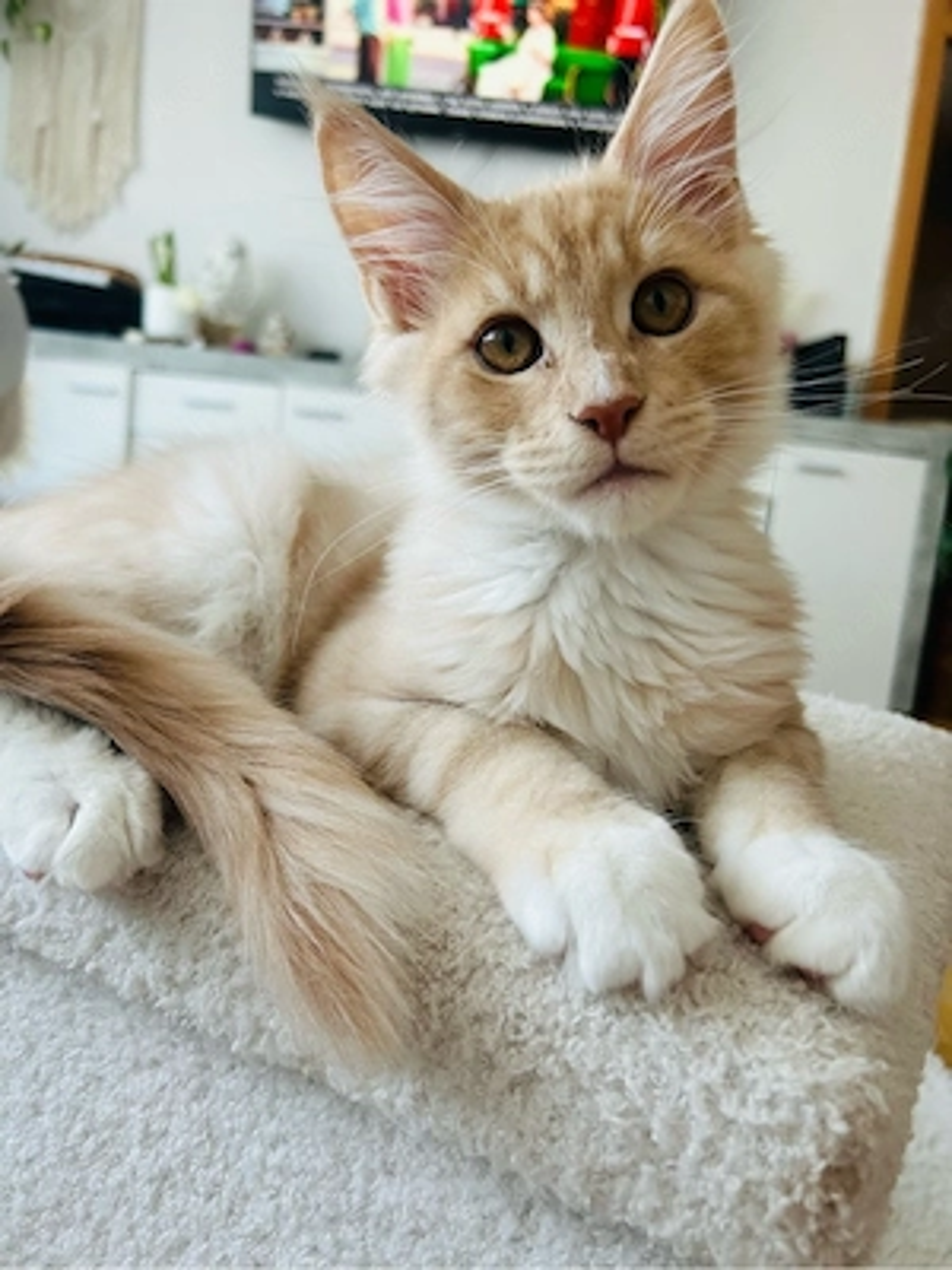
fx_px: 953
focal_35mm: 26
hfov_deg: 53.1
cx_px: 476
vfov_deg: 67.3
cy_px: 635
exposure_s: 1/107
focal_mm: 5.7
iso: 125
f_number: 1.5
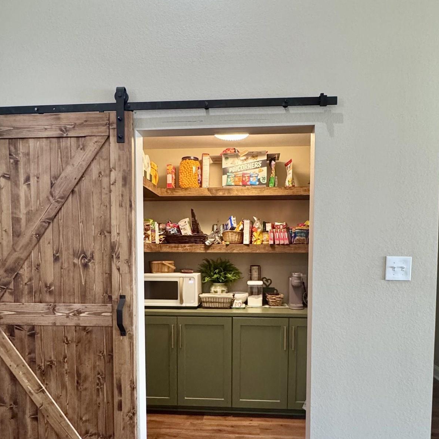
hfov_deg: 65.0
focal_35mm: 24
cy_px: 271
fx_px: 344
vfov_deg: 64.2
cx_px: 222
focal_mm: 2.22
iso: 500
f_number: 2.2
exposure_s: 1/60
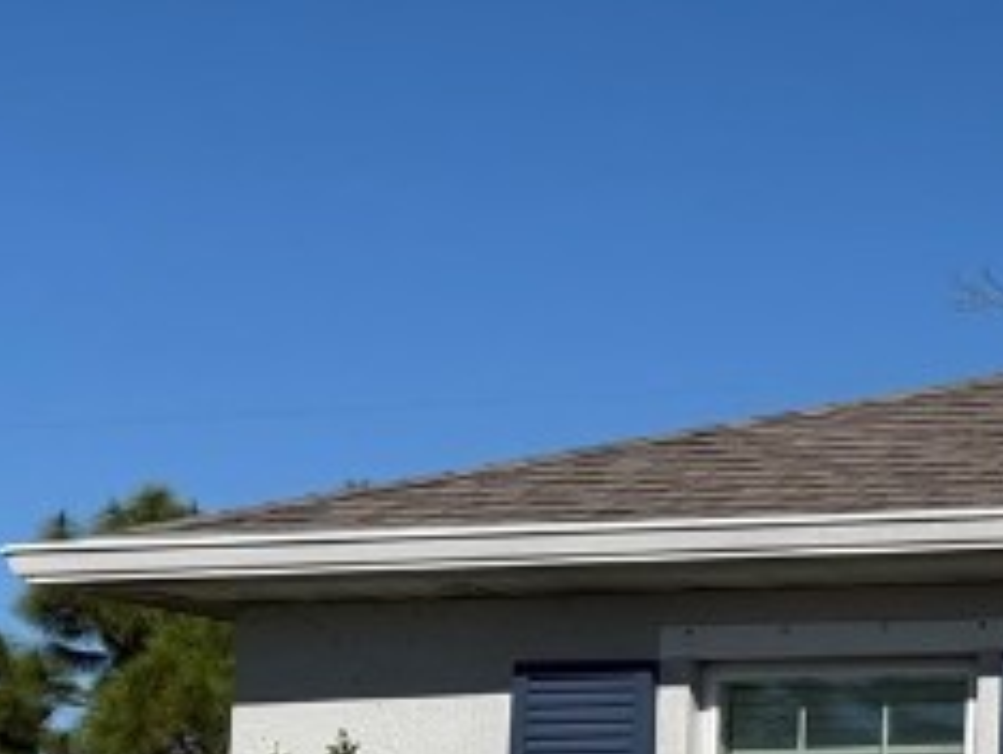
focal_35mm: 105
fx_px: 3046
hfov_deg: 15.4
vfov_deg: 14.1
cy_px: 497
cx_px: 1950
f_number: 1.78
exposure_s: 1/22727
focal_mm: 6.76
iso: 100
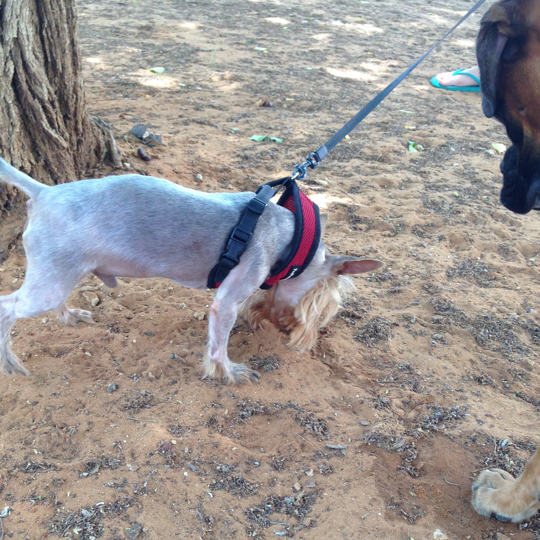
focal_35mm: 47
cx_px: 262
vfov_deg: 35.6
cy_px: 367
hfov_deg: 36.1
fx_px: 830
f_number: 2.4
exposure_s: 1/120
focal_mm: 4.12
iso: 80
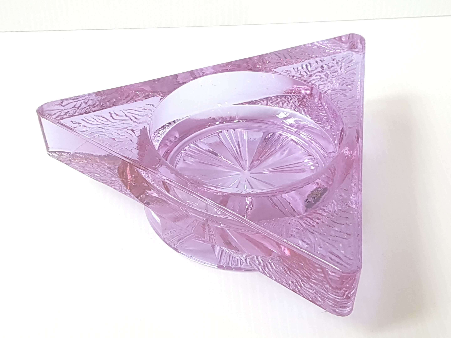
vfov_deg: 53.1
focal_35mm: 26
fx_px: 339
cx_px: 226
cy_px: 169
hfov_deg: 67.3
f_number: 1.7
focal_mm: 4.2
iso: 100
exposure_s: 1/50
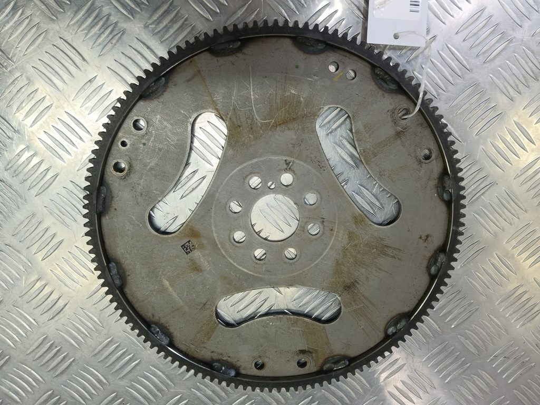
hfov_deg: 73.9
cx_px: 270
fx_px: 359
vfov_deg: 58.9
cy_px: 202
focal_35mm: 23
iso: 116
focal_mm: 4.11
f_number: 1.6
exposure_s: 1/50
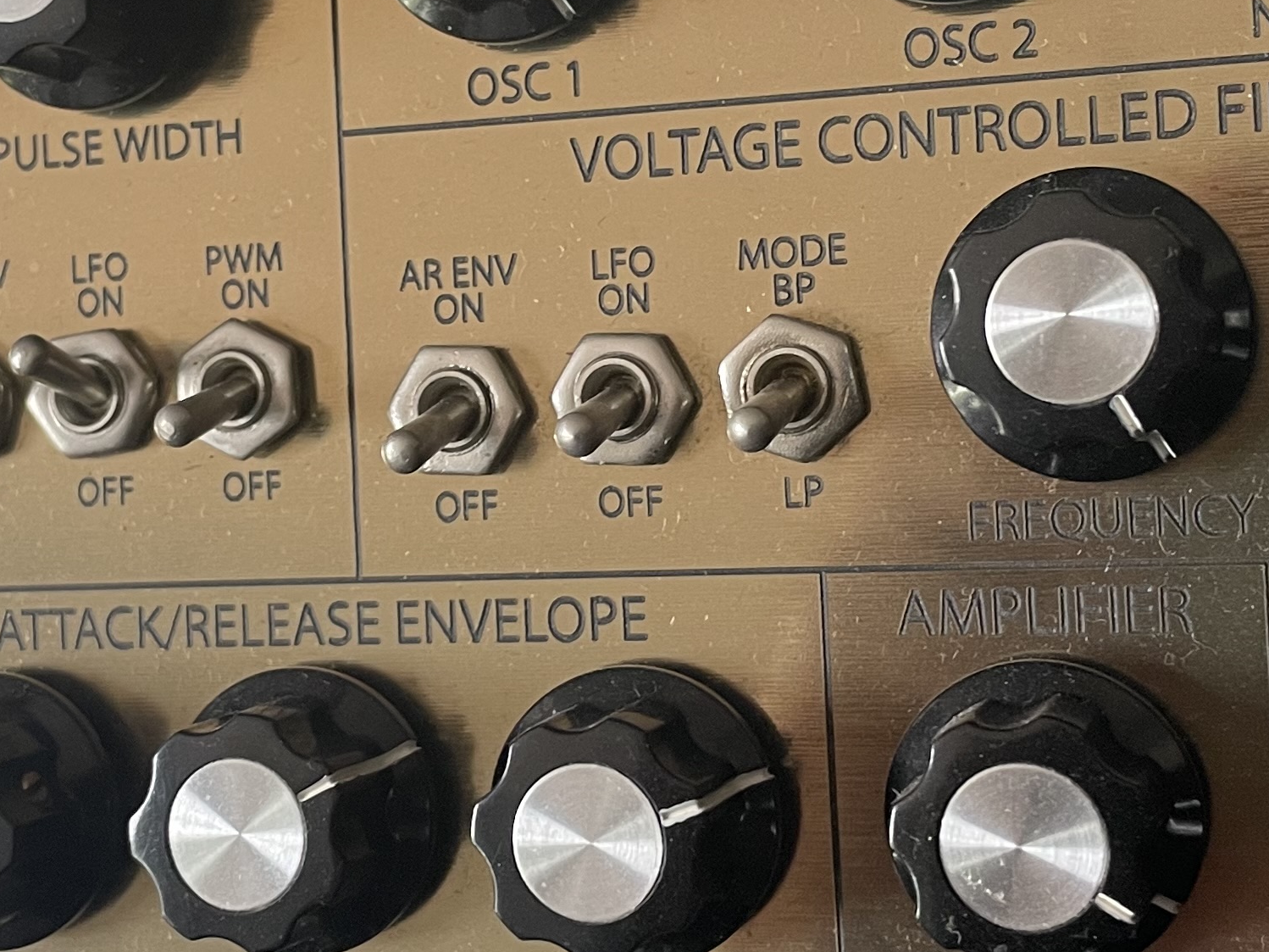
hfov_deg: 27.7
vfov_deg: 21.0
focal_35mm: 70
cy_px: 374
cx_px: 499
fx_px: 2566
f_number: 1.6
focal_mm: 4.2
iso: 125
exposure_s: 1/60
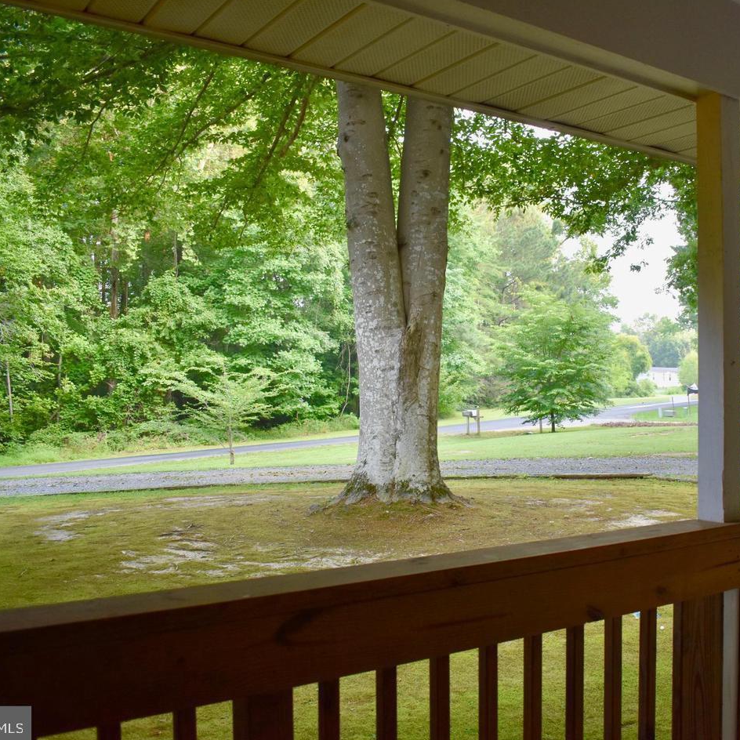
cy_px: 370
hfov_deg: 46.7
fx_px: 847
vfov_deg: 47.2
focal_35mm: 35
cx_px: 473
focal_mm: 18
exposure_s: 1/250
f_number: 3.5
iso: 500
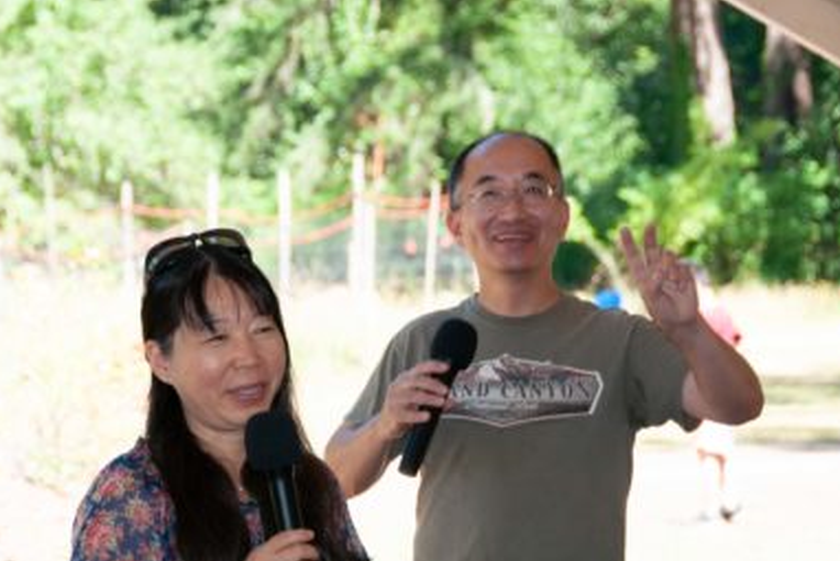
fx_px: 3851
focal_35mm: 165
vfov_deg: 8.3
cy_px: 438
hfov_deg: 12.4
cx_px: 301
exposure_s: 1/200
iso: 200
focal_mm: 70
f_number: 5
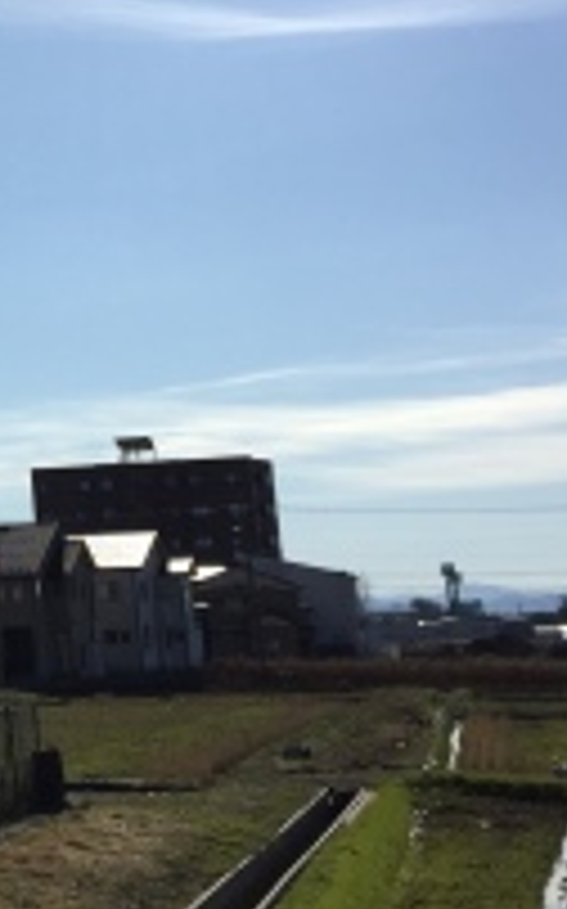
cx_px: -414
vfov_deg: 26.9
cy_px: 268
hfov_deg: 15.1
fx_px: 1882
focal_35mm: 76
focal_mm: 4.15
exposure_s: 1/5650
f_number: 2.2
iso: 32
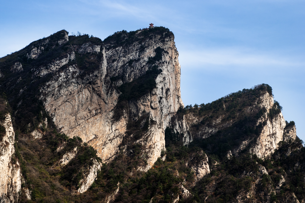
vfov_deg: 14.0
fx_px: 825
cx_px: 152
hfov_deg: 20.9
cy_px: 102
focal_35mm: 98
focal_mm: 65
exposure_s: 1/1000
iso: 100
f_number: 5
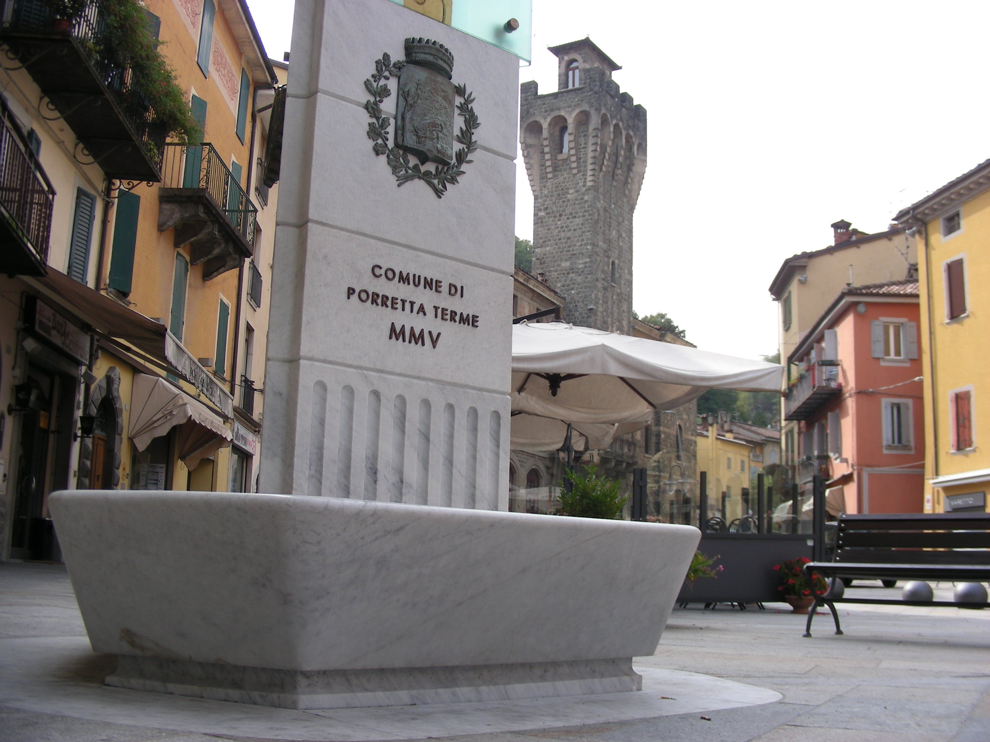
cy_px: 371
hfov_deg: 49.0
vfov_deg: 37.7
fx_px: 1087
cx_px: 495
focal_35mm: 38
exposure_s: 1/181
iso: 50
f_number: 4
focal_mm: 6.3
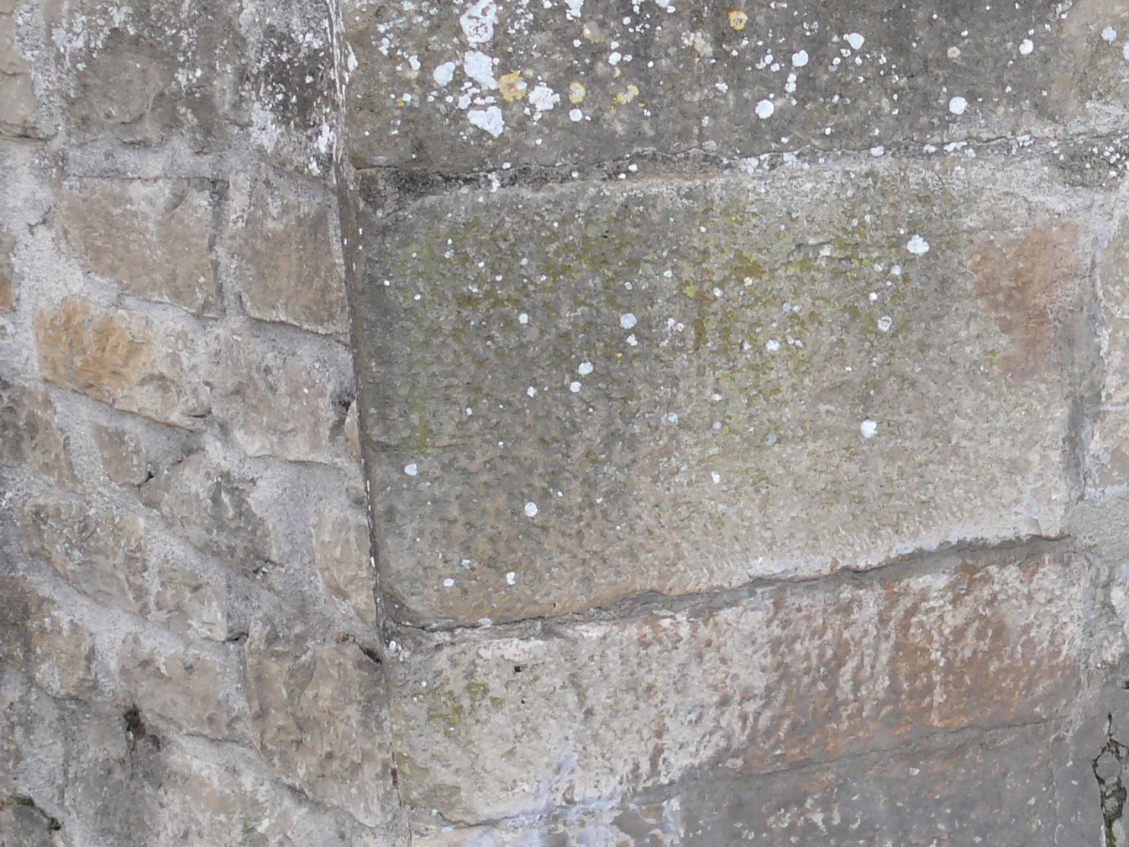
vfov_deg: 15.5
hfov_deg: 19.2
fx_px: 3098
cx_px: 1438
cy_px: 557
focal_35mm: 95
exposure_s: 1/320
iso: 100
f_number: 2.8
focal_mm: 7.4
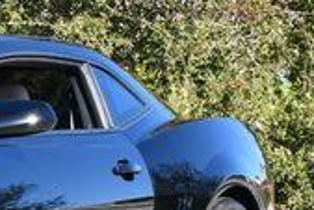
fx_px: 1650
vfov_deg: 7.3
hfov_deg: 10.2
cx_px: -260
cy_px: 165
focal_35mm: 189
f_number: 8
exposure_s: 1/250
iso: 200
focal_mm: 25
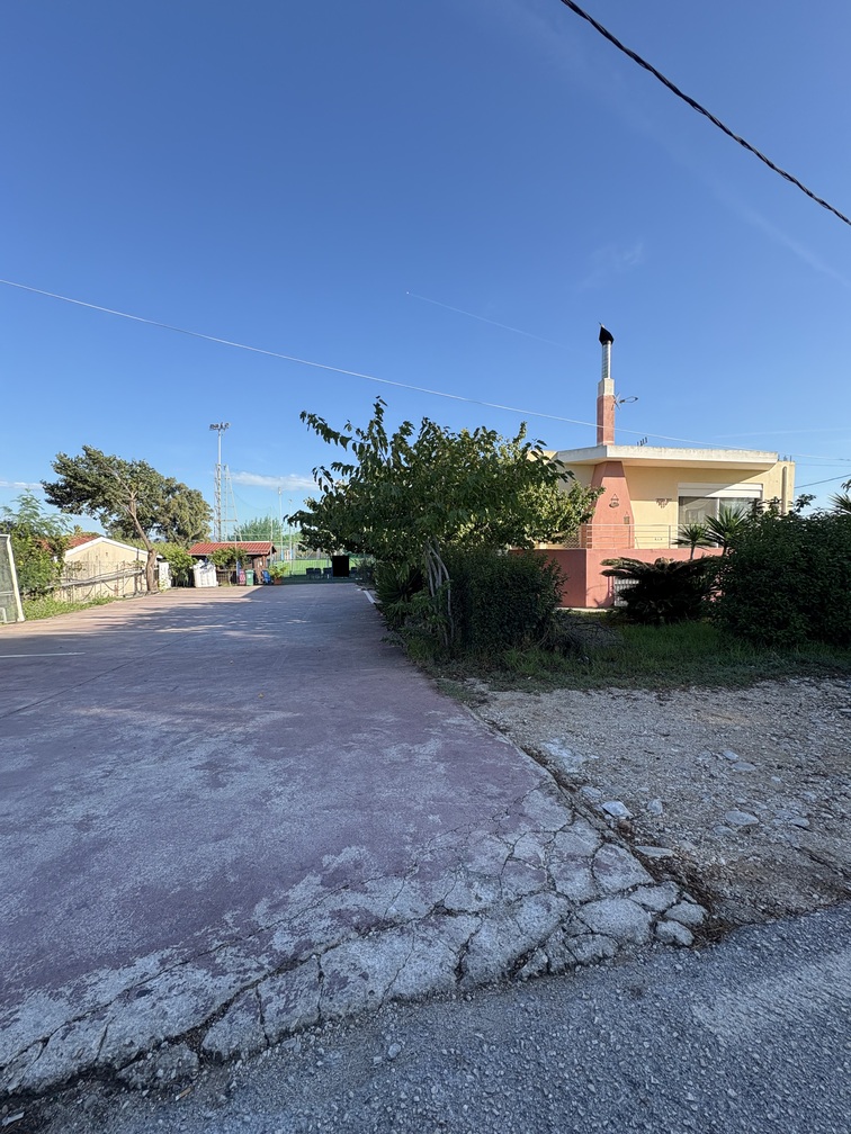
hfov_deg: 85.7
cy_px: 567
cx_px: 426
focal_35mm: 14
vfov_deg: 102.1
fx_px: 459
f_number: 2.2
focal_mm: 2.22
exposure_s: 1/727
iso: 40
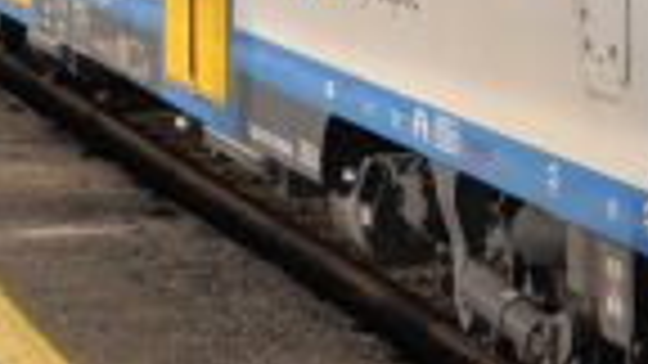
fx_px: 4124
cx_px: 806
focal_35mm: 240
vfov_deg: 5.0
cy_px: -297
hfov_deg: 8.9
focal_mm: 22
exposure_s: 1/800
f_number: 4.5
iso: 400
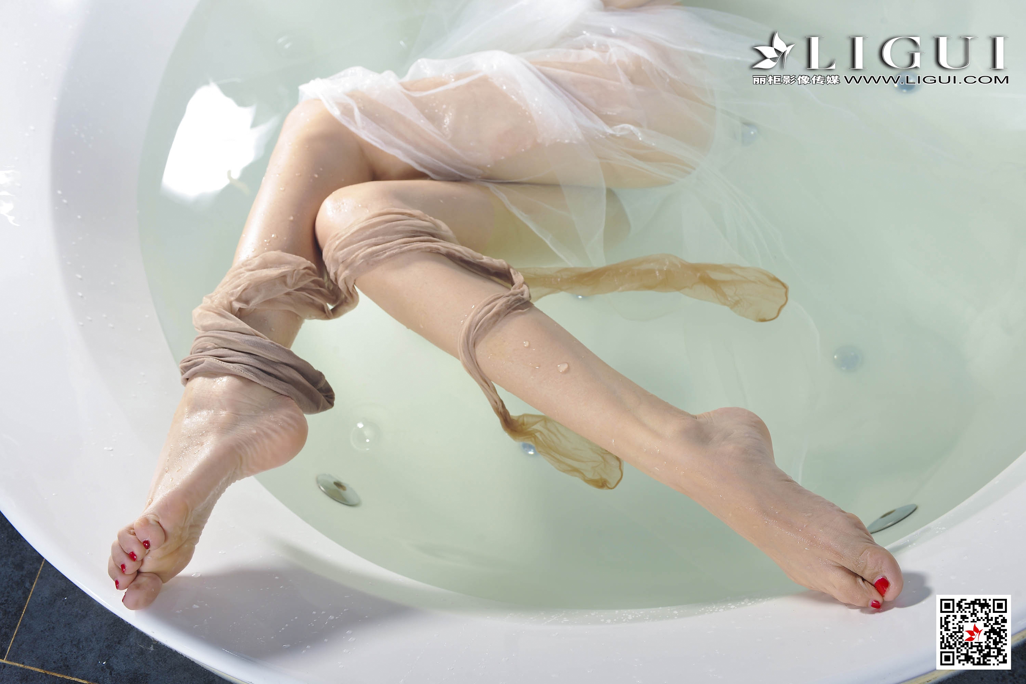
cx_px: 513
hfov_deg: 50.7
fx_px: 1083
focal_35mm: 38
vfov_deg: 35.1
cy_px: 342
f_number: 9
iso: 100
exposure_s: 1/160
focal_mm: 38
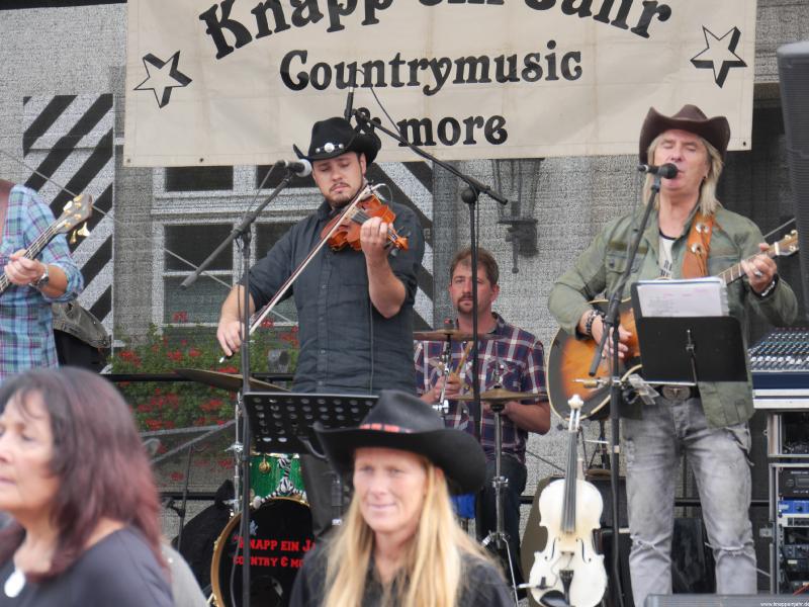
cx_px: 404
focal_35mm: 146
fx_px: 3412
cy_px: 304
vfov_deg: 10.2
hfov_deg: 13.5
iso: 320
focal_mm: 73
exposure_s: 1/160
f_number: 5.8
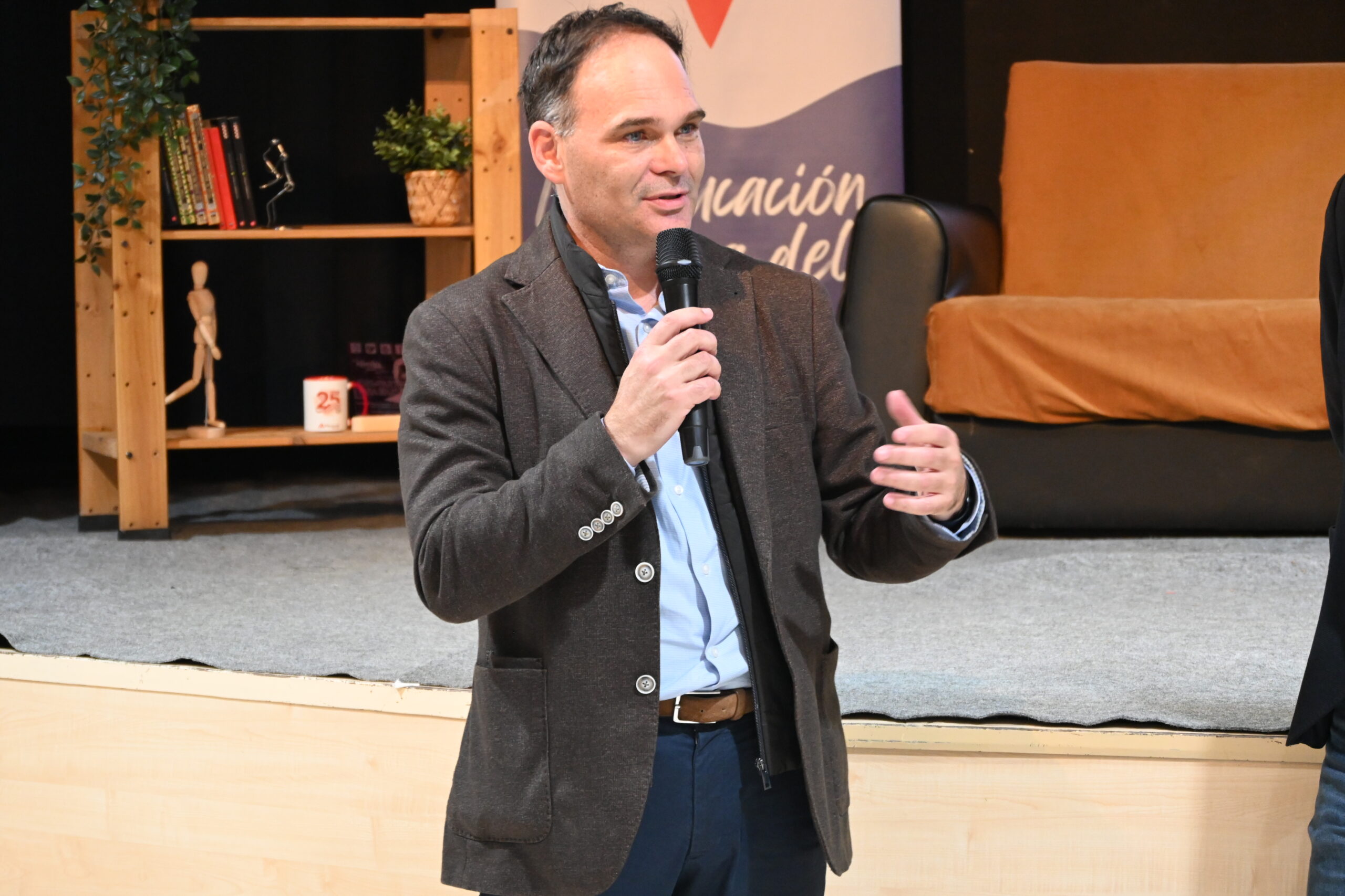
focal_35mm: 105
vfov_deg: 13.0
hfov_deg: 19.5
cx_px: 672
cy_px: 448
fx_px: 3923
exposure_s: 1/60
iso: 3200
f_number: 5.3
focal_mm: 70
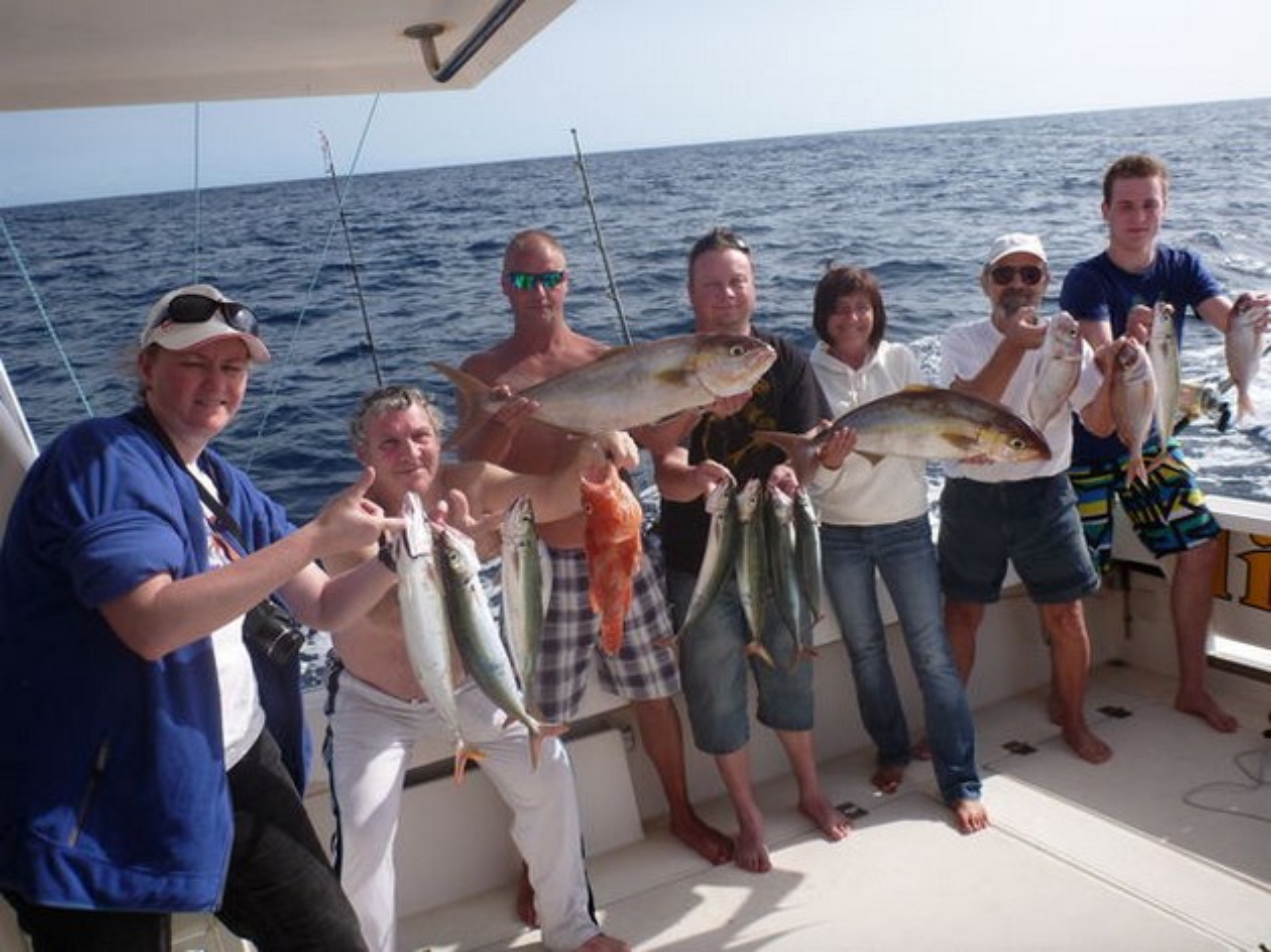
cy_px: 476
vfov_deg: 49.7
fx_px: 1028
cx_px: 636
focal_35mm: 28
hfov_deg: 63.5
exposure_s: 1/800
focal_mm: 4.9
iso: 100
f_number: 3.3
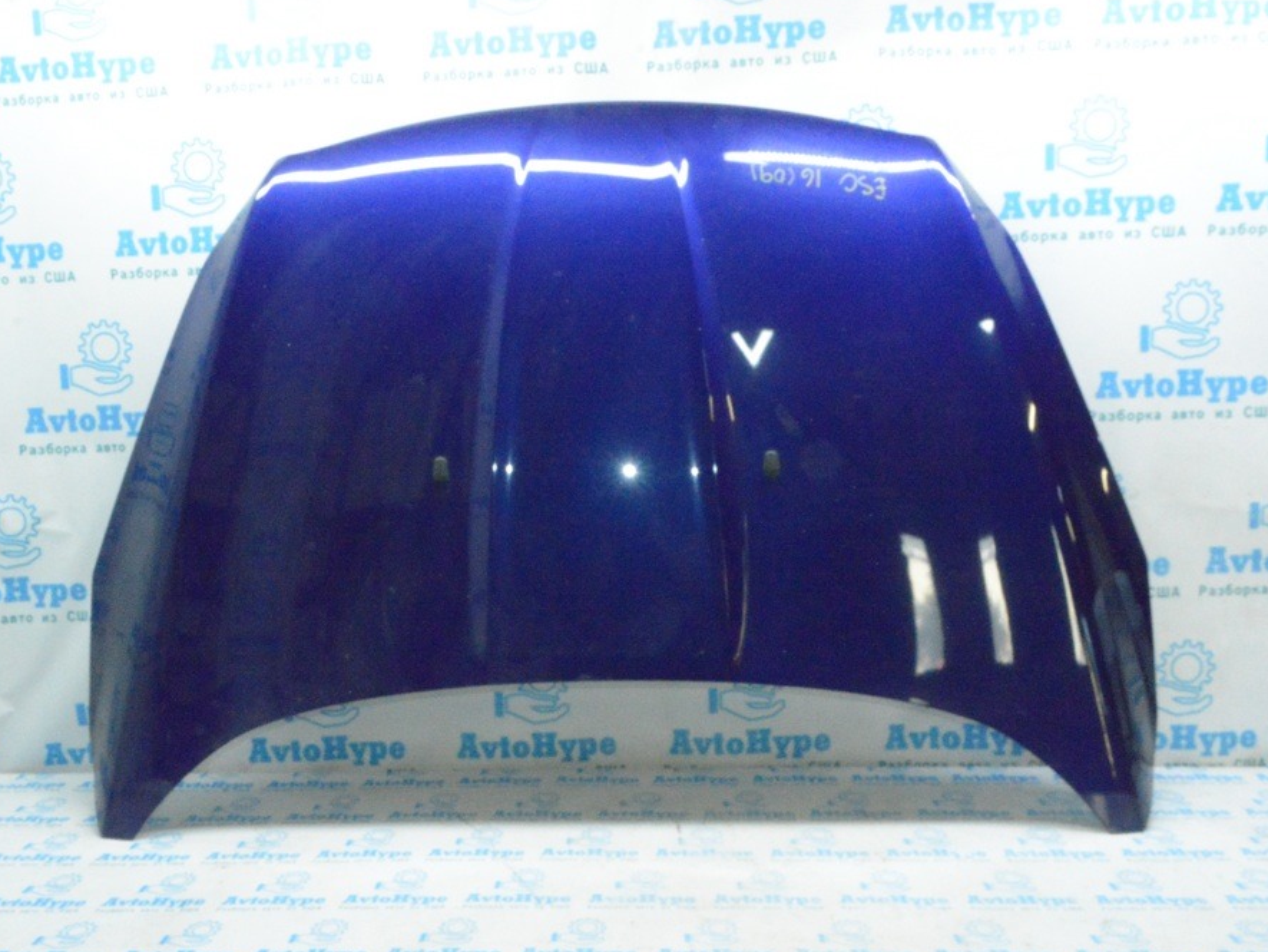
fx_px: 1099
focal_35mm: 30
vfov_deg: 46.8
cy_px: 470
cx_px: 560
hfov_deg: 59.8
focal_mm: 18
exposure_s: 1/40
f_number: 22
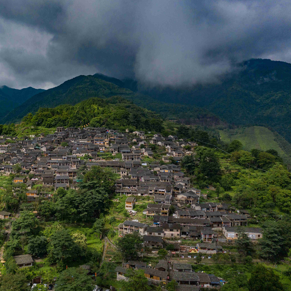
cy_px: 146
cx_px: 73
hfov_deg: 44.5
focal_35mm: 36
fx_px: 342
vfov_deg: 46.0
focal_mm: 10.26
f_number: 2.8
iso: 100
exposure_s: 1/4000
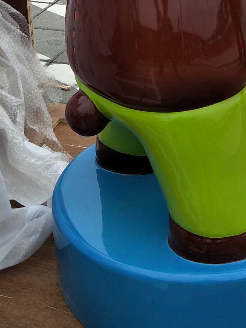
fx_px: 673
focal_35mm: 71
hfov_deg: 20.5
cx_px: 193
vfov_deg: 23.9
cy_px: -106
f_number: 1.7
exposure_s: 1/441
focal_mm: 4.1
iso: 34
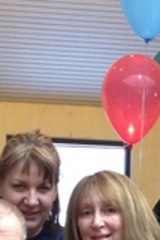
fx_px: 1089
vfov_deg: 12.1
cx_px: 40
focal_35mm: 163
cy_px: 347
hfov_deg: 8.4
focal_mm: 4.28
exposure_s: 1/20
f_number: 2.4
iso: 160
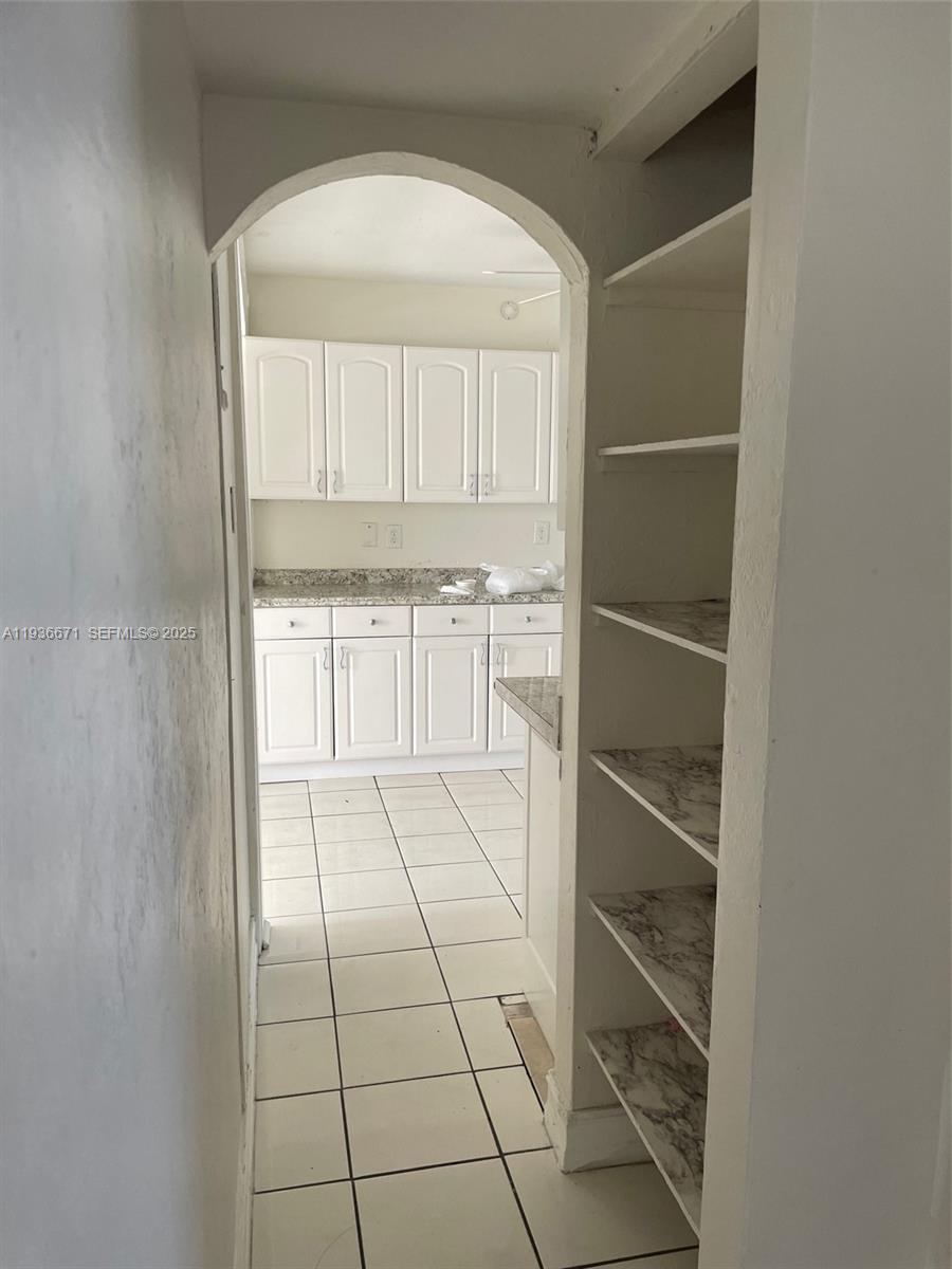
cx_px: 476
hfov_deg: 53.1
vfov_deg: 67.3
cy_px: 634
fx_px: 953
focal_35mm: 26
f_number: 1.6
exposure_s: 1/121
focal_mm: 4.2
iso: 125
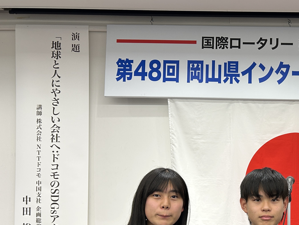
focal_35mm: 50
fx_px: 432
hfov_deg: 35.9
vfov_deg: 28.2
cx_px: 269
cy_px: 195
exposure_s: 1/120
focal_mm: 5.7
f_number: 1.5
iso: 80
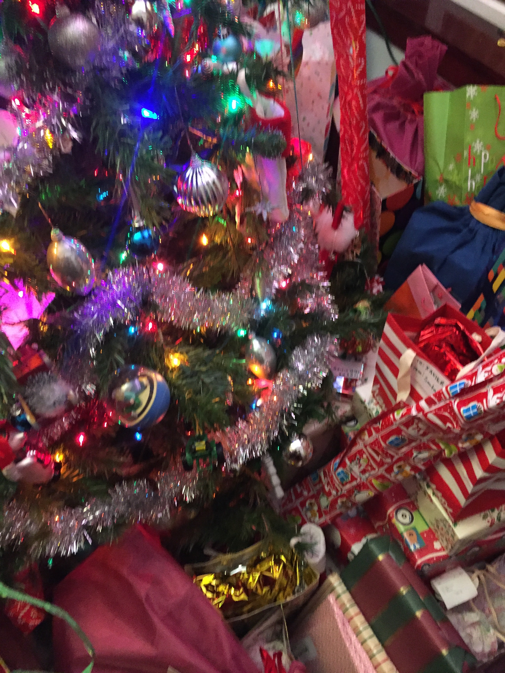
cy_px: 336
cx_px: 252
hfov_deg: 48.2
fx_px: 564
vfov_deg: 61.7
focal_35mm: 29
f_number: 2.2
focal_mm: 4.15
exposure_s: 1/15
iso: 320
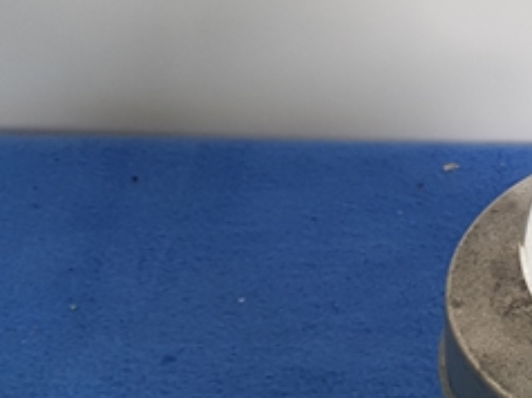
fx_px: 1244
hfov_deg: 21.1
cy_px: 220
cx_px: 756
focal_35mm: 81
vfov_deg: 18.2
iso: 100
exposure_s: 1/60
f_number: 1.7
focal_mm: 4.3
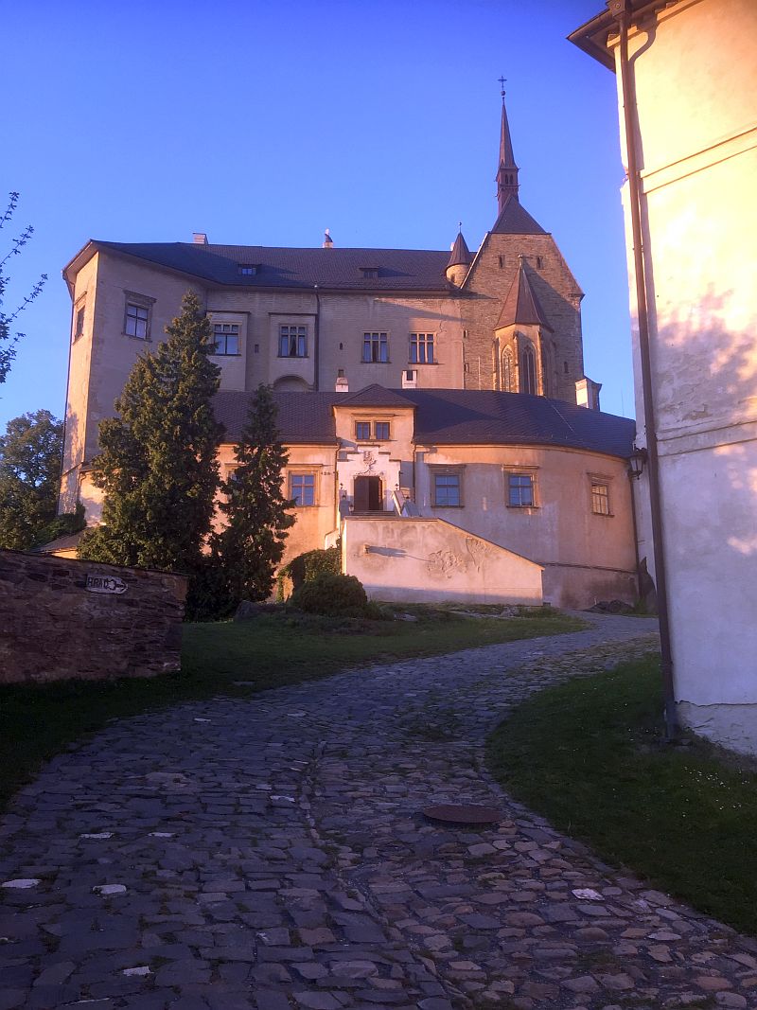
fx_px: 846
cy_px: 505
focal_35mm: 29
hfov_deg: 48.2
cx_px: 378
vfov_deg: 61.7
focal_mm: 4.15
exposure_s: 1/203
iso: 32
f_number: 2.2
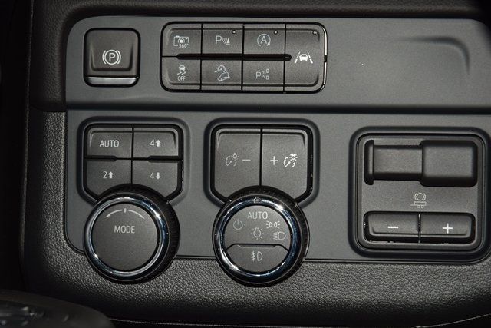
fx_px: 1432
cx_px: 246
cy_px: 164
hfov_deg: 19.5
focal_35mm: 105
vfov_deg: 13.0
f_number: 8
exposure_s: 1/125
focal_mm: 70
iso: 100
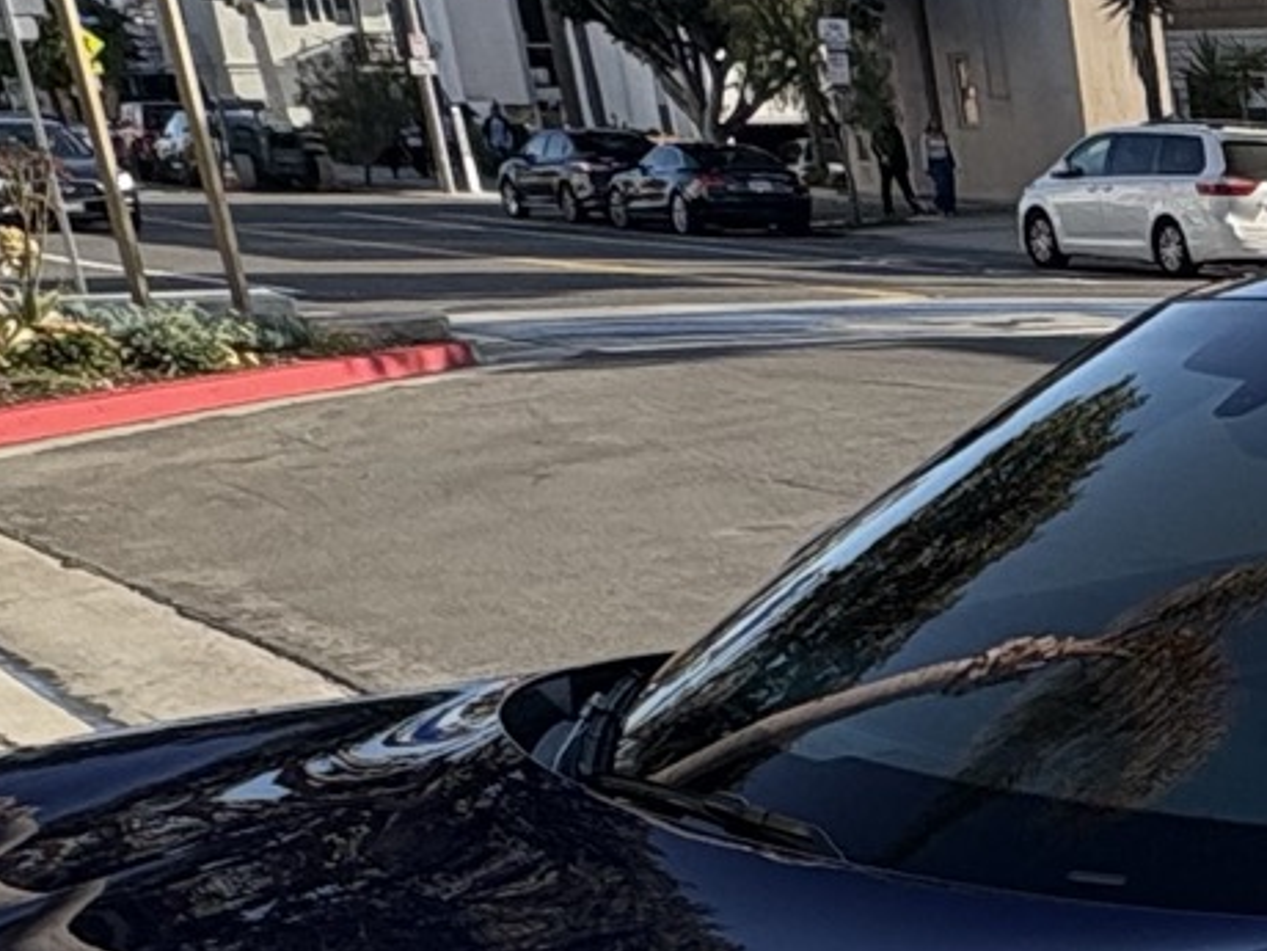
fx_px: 2672
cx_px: 2091
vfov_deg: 19.3
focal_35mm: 73
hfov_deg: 20.9
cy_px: 1072
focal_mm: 2.22
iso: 64
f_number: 2.2
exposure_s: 1/1020
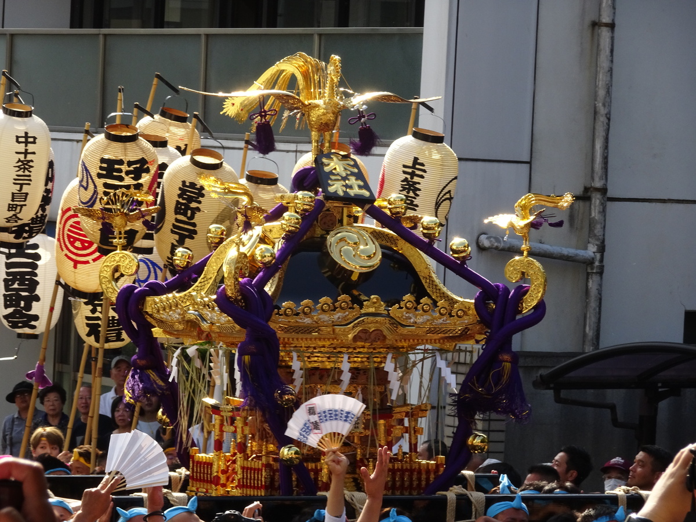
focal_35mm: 206
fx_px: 4142
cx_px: 348
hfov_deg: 9.6
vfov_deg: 7.2
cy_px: 261
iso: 125
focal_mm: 35.17
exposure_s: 1/250
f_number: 6.3
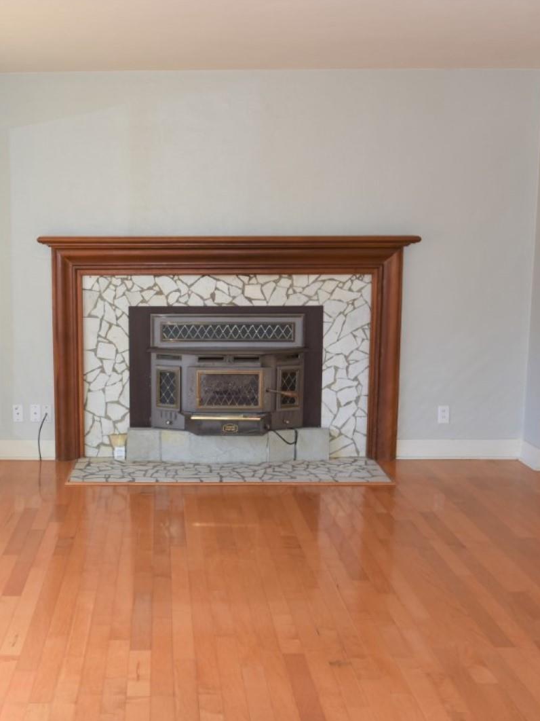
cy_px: 362
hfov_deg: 32.3
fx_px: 916
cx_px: 136
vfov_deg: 43.0
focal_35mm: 44
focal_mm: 20
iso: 200
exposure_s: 1/125
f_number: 2.8
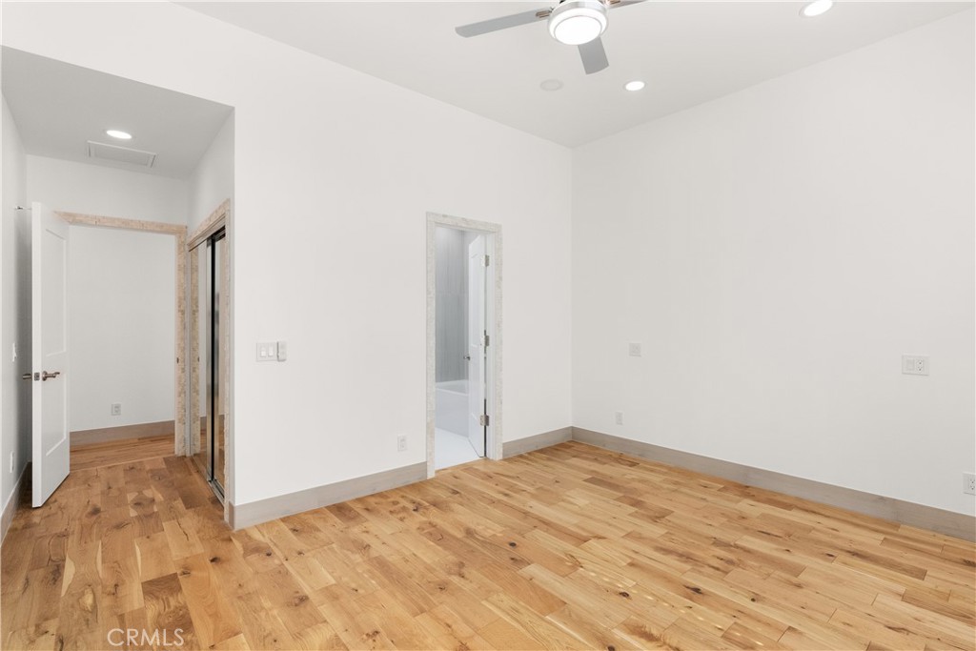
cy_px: 326
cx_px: 488
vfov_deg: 73.8
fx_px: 434
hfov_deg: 96.7
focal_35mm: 16
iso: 640
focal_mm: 16
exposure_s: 1/200
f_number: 9
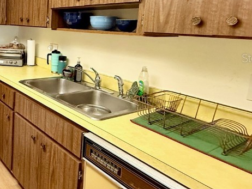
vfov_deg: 44.6
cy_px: 58
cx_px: 14
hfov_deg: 50.1
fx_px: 226
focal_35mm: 31
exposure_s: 1/60
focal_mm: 2.22
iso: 640
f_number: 2.2
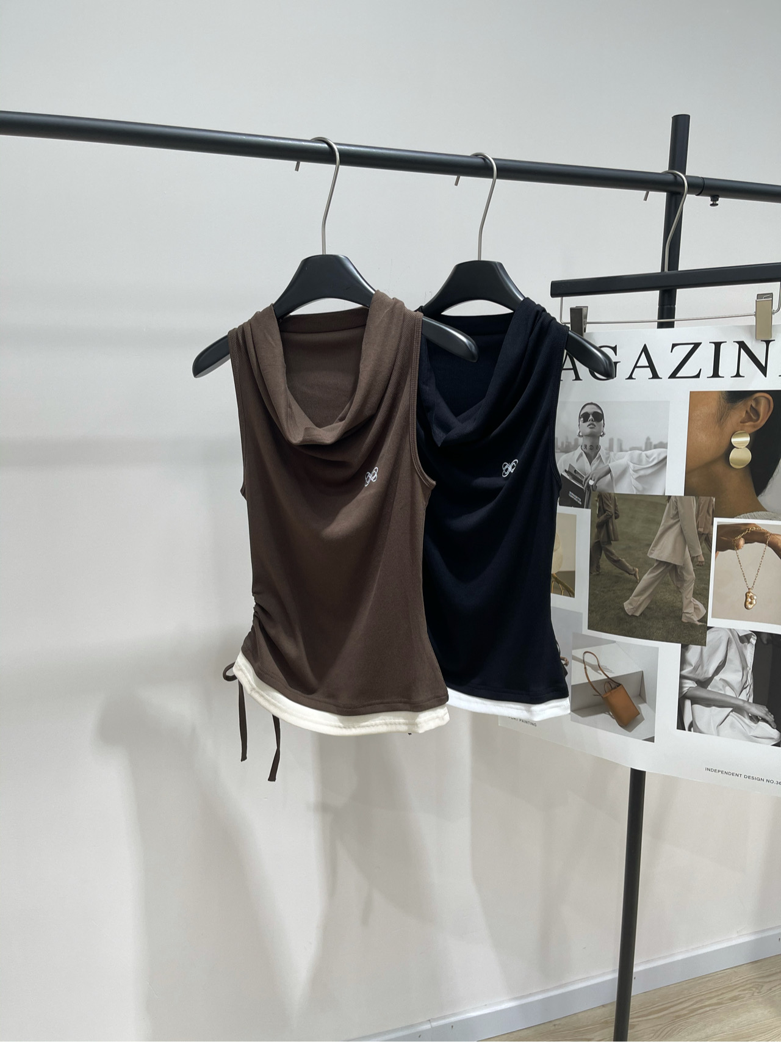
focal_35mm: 26
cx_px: 390
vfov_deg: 67.3
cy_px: 521
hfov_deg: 53.1
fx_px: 782
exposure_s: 1/121
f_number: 1.6
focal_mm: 5.1
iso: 50
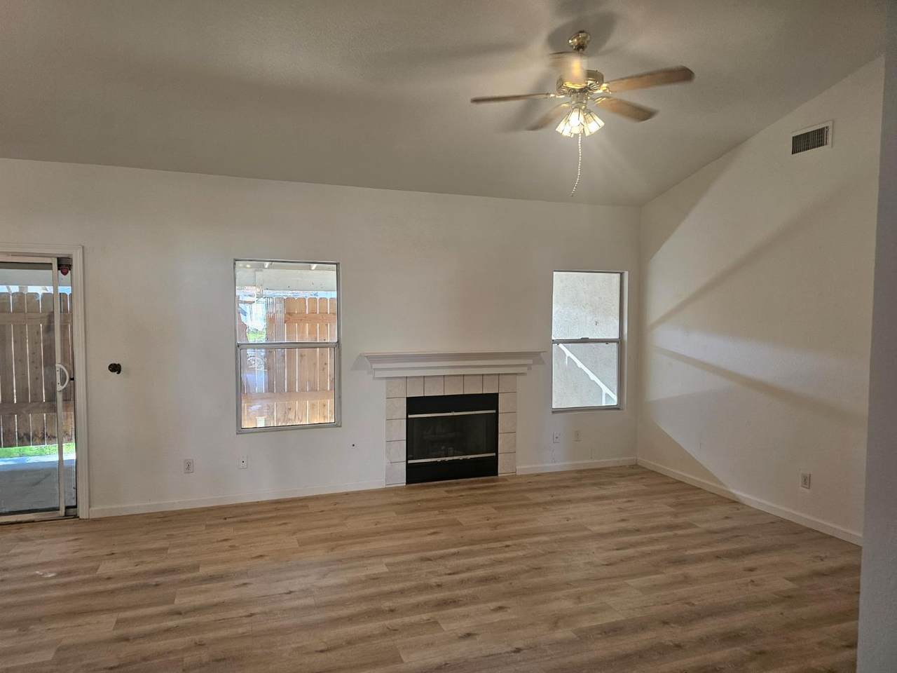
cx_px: 448
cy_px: 336
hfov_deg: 73.9
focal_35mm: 23
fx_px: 596
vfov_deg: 58.9
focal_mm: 6.3
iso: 200
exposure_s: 1/120
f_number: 1.7
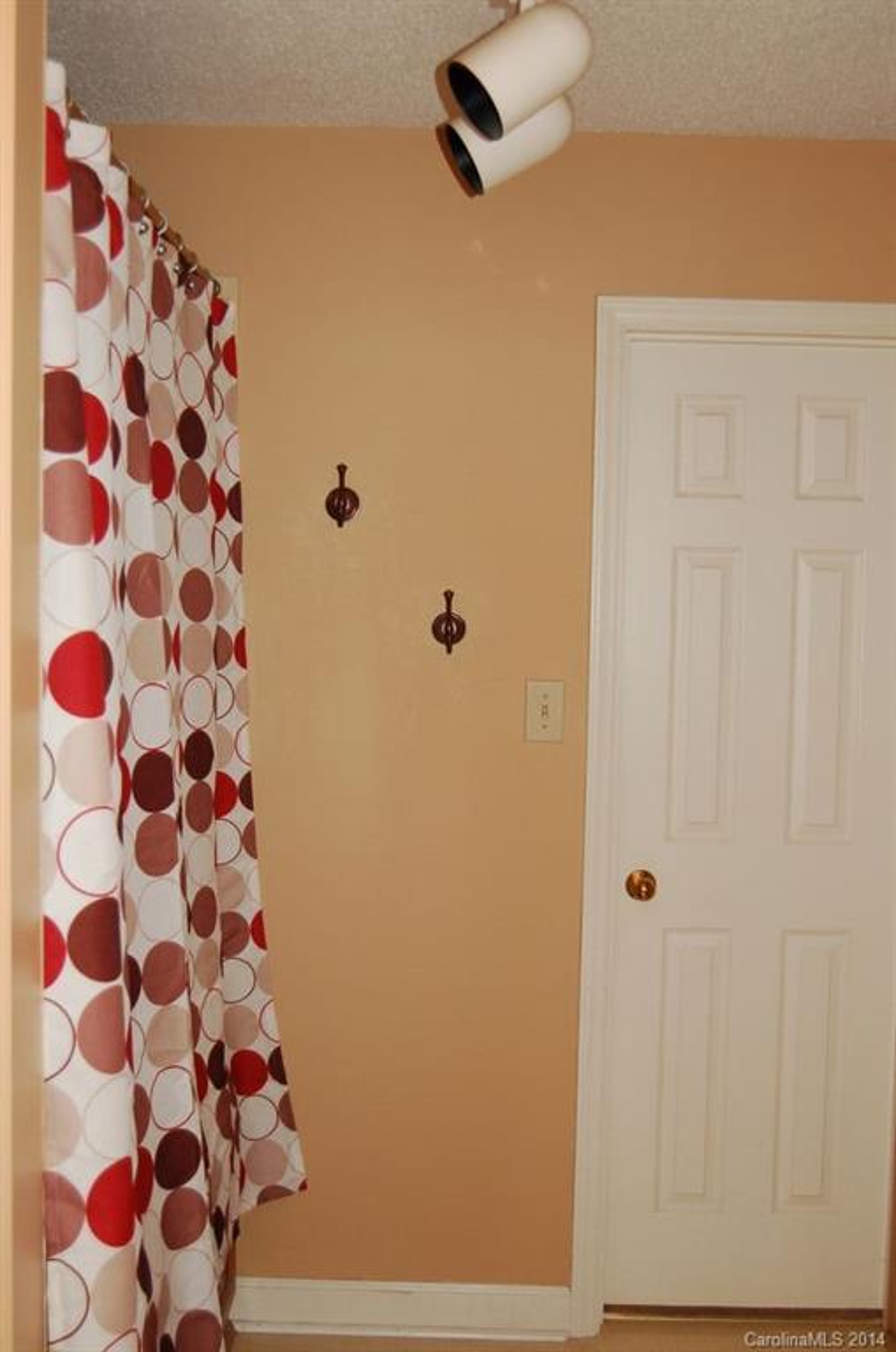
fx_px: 1574
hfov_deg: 31.8
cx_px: 448
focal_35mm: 42
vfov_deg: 46.5
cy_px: 676
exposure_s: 1/60
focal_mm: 28
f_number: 4.2
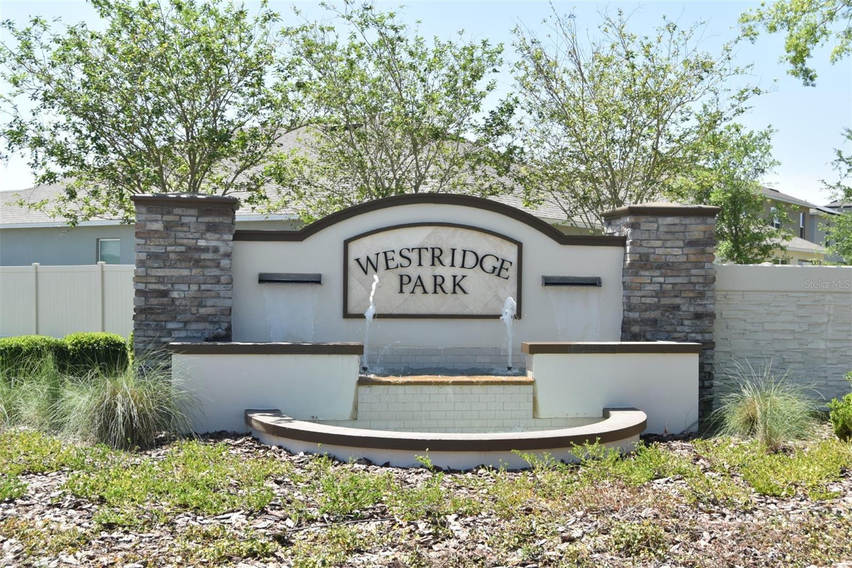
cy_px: 284
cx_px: 426
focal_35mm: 42
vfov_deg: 31.9
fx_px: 994
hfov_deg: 46.4
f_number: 8
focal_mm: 28
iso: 200
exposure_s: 1/250
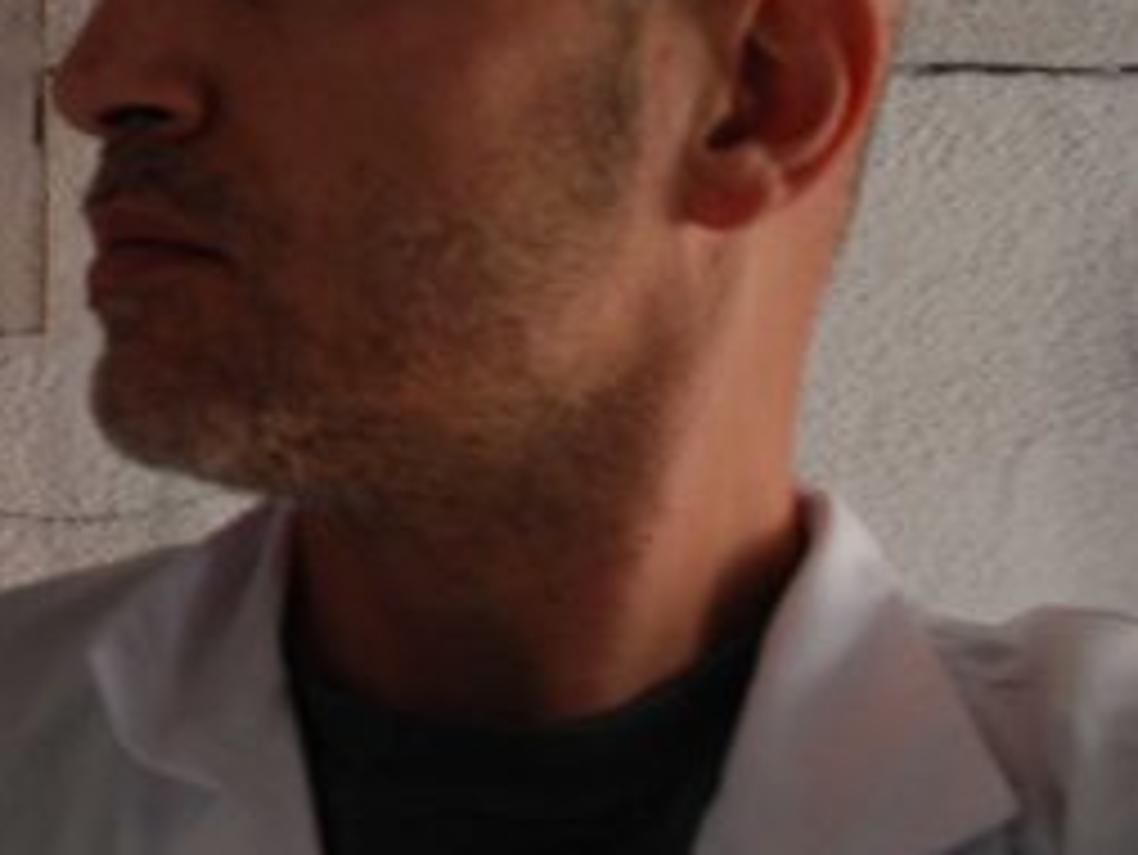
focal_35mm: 75
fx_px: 2467
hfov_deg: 23.8
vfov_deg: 19.6
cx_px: -200
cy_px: 279
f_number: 5
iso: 400
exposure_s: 1/8
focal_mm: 22
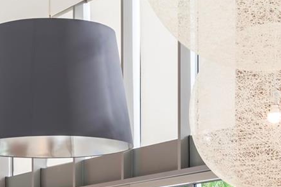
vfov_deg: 10.0
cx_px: 47
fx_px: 1022
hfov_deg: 15.5
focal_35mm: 131
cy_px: 306
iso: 100
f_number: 11
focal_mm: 36
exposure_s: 1/6
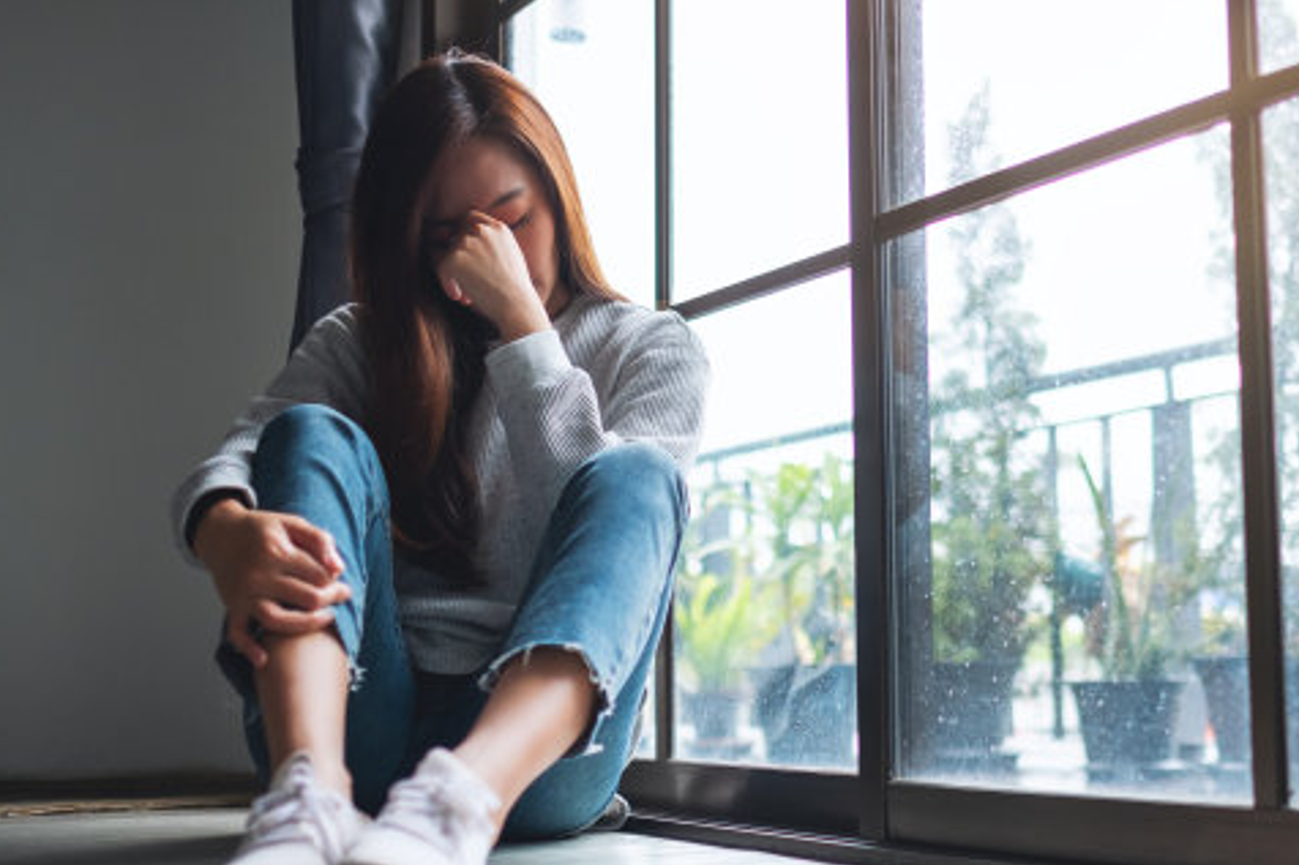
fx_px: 1623
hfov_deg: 43.3
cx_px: 800
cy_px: 551
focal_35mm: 45
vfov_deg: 29.7
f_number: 1.8
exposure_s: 1/1250
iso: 200
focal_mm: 23
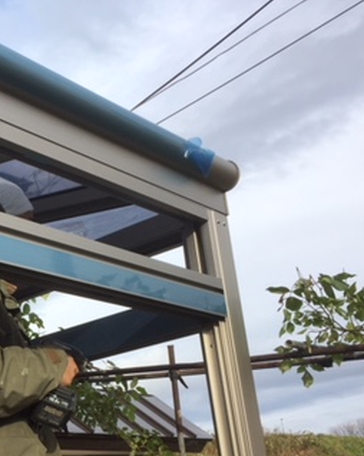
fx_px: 768
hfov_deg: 25.3
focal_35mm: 57
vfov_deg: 32.5
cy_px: 331
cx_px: -6
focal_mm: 4.15
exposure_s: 1/706
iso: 32
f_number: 2.2
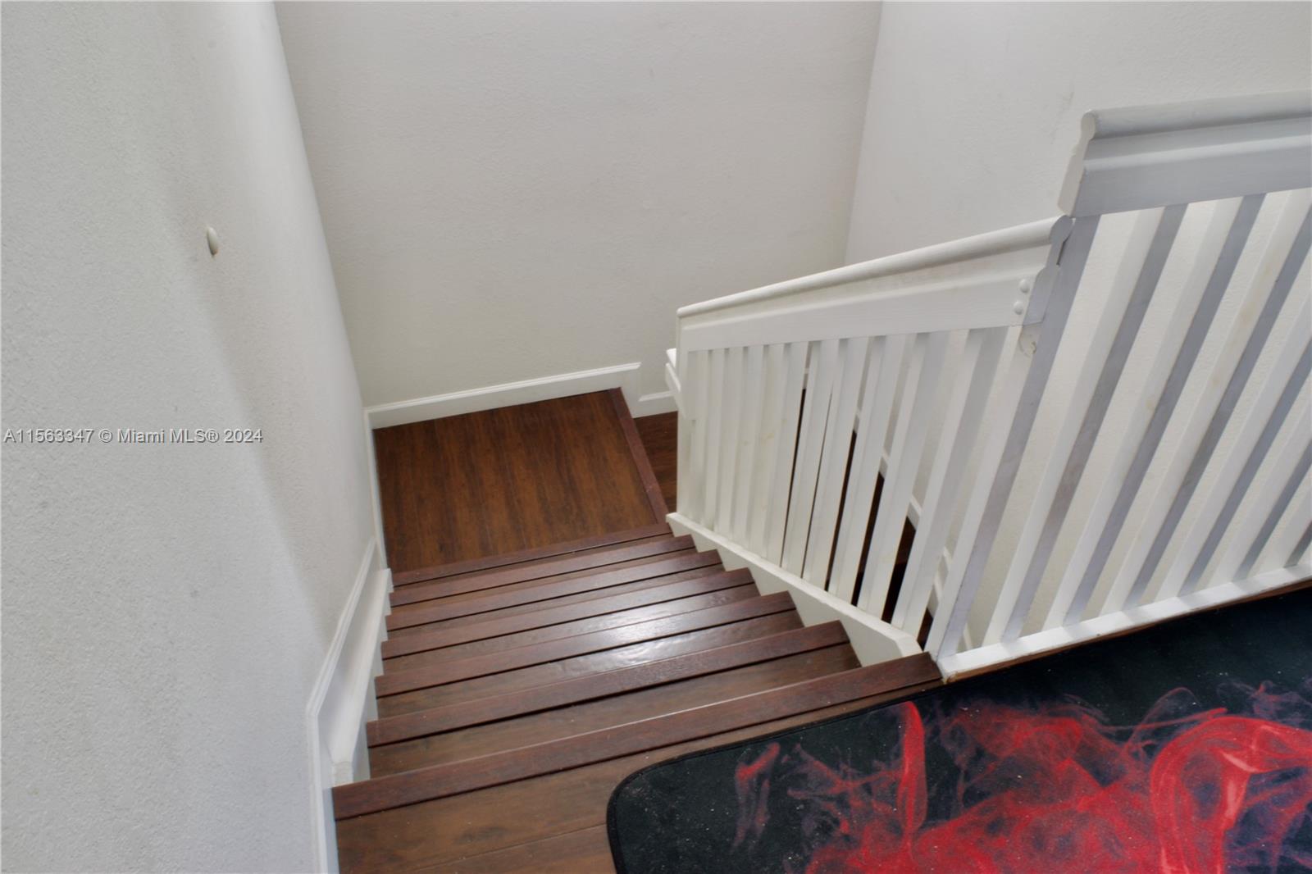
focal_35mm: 27
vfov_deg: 47.9
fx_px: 984
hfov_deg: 67.4
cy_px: 437
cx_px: 656
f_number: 22
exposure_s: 5
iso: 100
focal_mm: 18
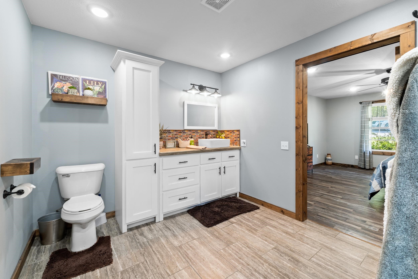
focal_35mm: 15
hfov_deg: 100.4
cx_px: 209
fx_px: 174
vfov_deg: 77.3
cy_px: 140
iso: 200
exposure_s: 1/1.67
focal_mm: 10
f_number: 9
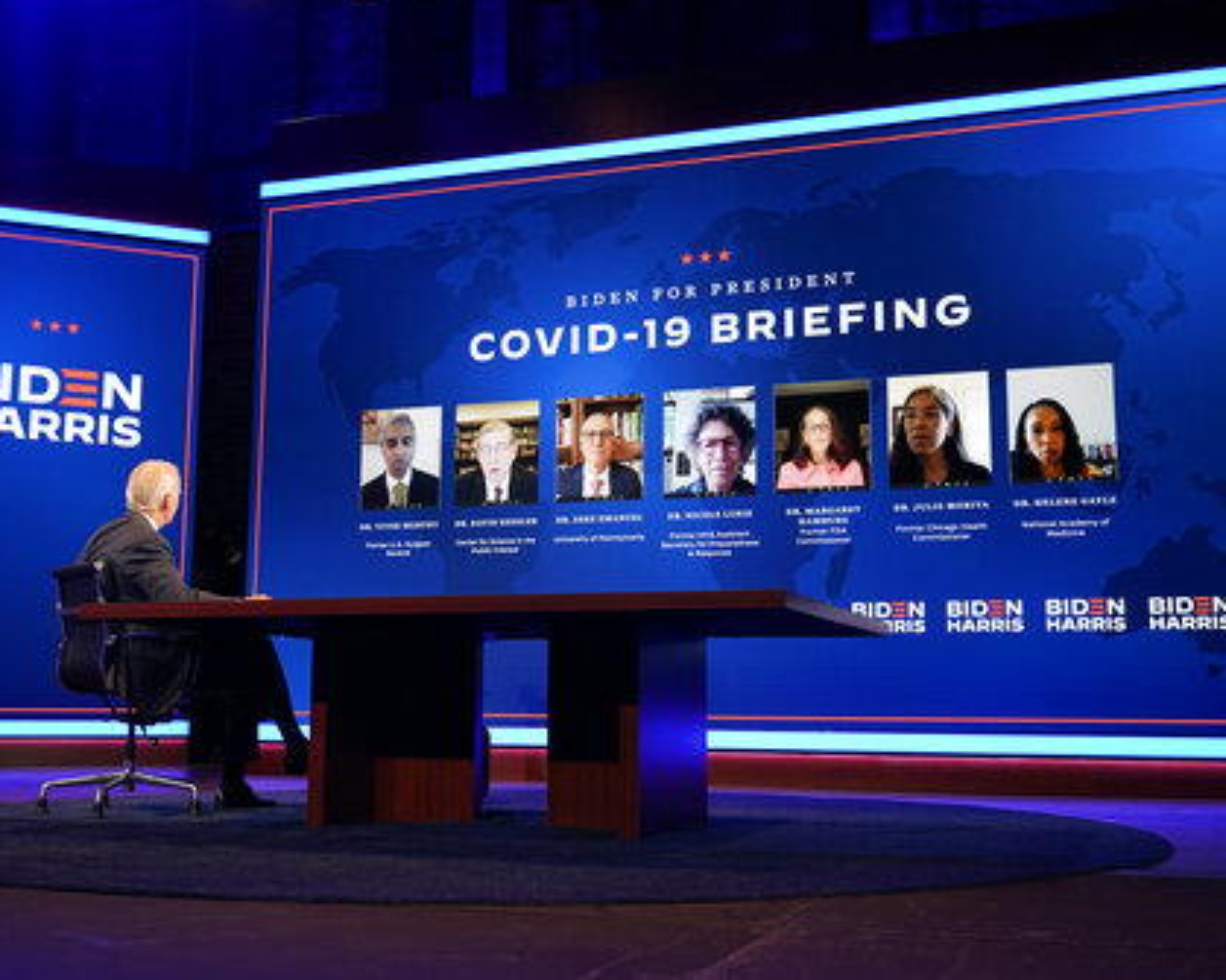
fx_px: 1415
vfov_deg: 38.2
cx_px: 576
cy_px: 484
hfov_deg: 46.8
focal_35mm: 39
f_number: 5
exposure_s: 1/60
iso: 1600
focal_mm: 34
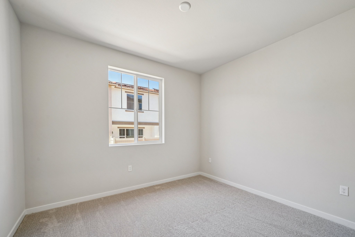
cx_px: 178
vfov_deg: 81.2
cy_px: 118
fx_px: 138
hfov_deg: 104.3
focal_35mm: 14
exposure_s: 1/30
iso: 400
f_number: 8
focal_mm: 14
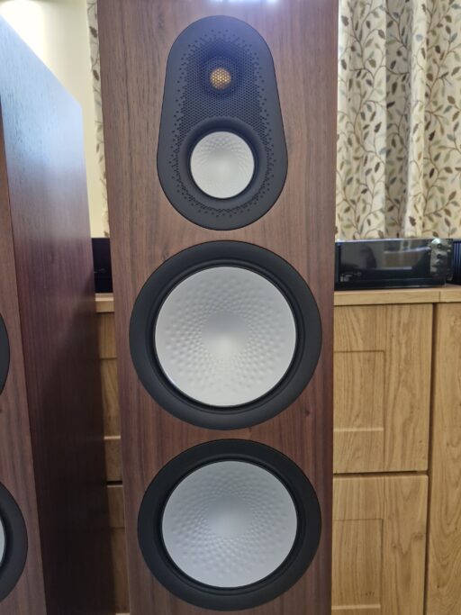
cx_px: 230
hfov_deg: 58.9
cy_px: 308
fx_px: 409
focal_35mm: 23
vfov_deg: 73.9
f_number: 1.8
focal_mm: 5.54
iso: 640
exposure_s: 1/100
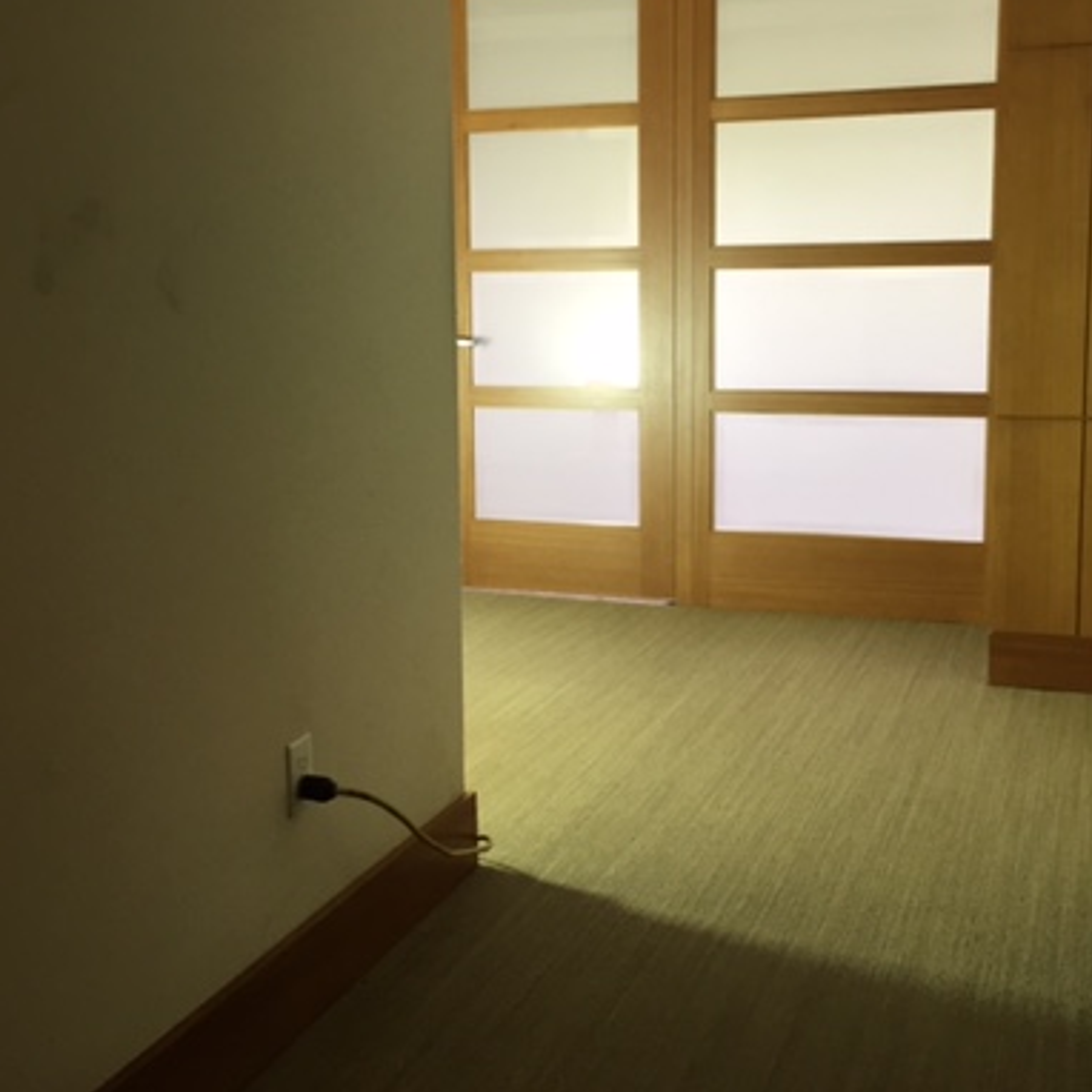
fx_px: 1535
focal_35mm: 43
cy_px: 475
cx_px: 543
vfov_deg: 39.1
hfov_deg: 39.2
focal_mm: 4.15
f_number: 2.2
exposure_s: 1/30
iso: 32
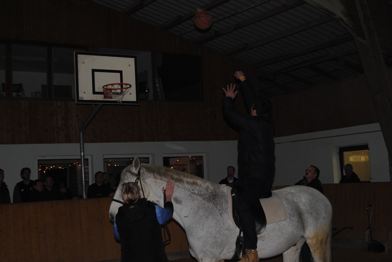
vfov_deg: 23.8
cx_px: 196
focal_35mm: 57
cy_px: 131
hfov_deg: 35.0
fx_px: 621
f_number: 4.8
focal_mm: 38
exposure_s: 1/60
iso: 200
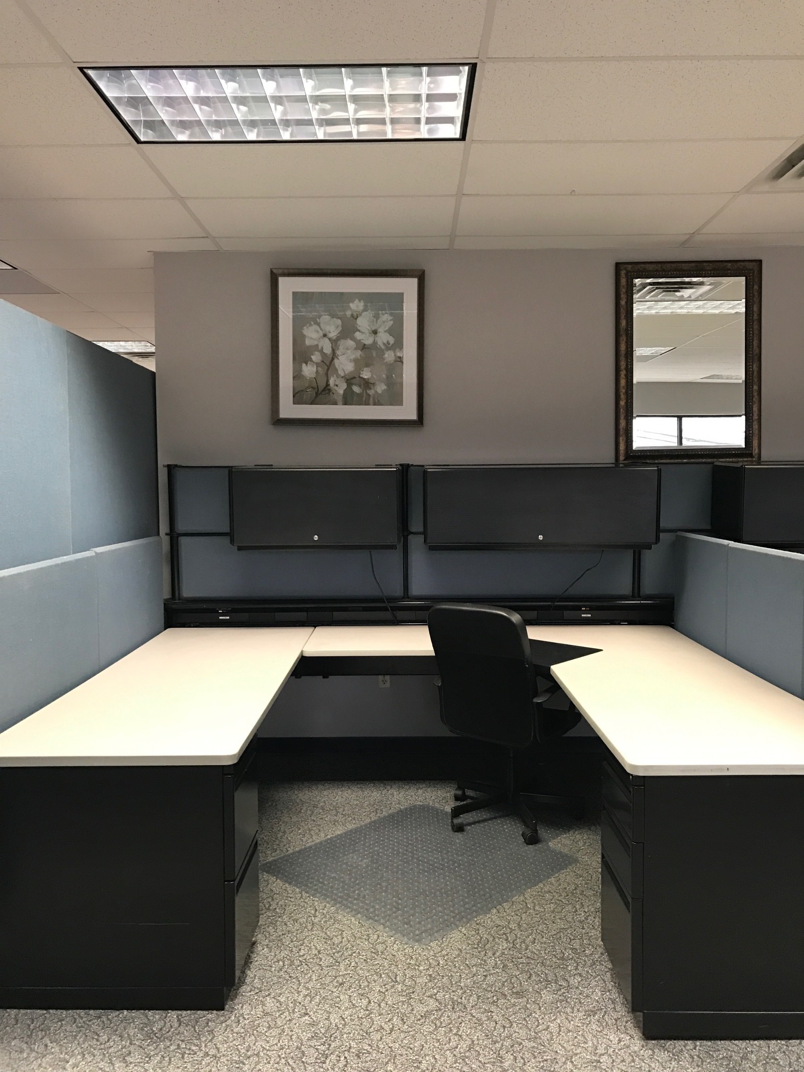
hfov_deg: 49.7
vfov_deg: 63.4
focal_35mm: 28
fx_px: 867
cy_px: 536
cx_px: 402
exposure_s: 1/15
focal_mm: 3.99
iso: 50
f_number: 1.8
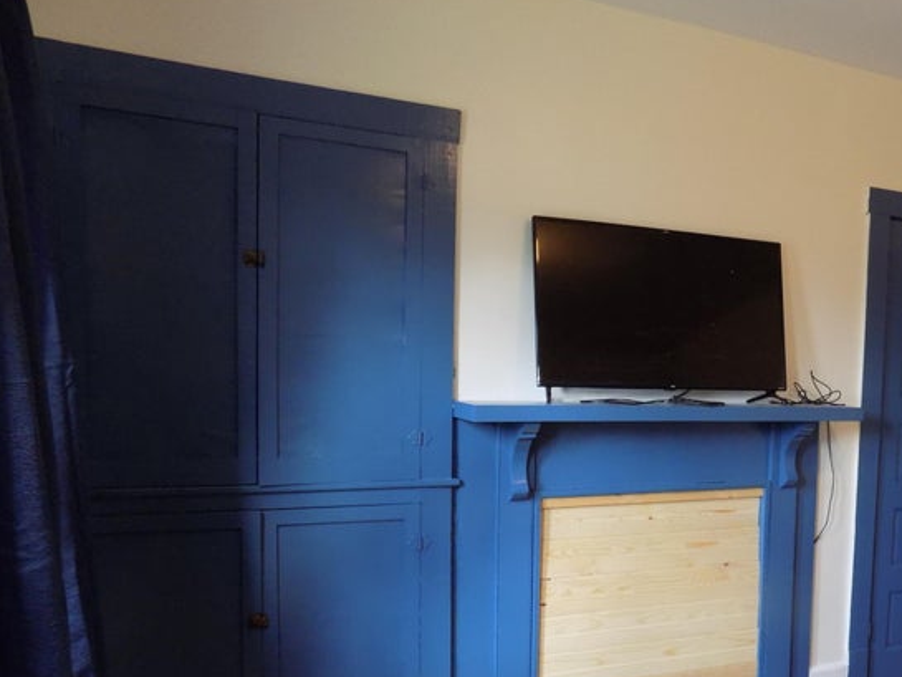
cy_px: 454
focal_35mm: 36
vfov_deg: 39.2
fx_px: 938
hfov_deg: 49.3
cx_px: 679
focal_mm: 4
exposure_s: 1/30
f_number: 3.1
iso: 250
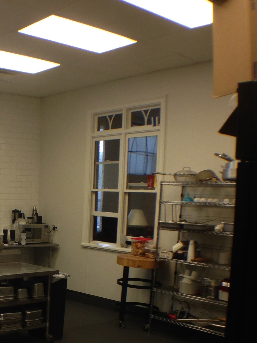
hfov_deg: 19.7
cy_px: 303
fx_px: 713
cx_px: -16
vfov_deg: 26.2
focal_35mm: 72
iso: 64
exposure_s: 1/60
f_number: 2.4
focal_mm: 4.12
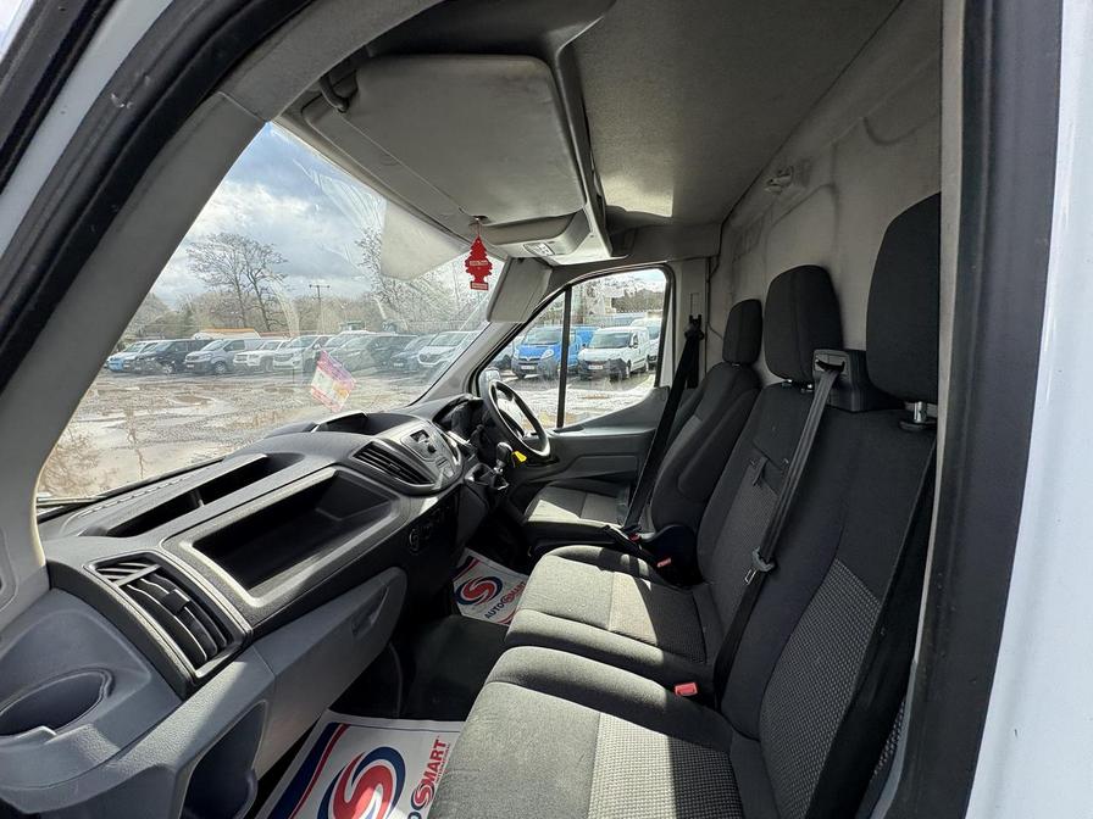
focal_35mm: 14
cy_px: 410
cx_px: 546
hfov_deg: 102.1
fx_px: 442
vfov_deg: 85.7
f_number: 2.2
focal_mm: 2.22
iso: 40
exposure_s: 1/368
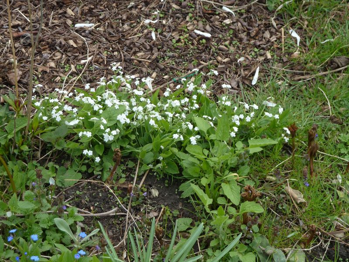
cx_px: 174
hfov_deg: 25.0
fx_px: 786
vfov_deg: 18.9
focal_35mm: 78
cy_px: 131
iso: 80
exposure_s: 1/125
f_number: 4.2
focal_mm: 12.8
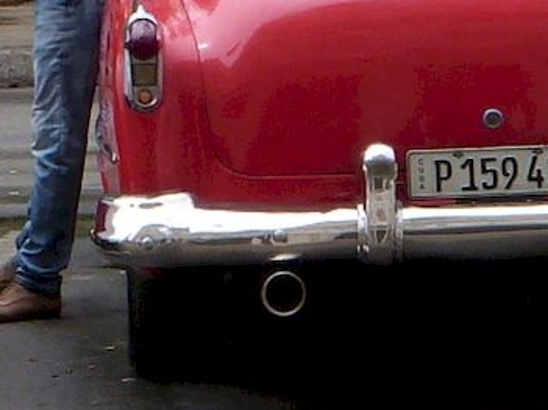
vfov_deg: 4.6
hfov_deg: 6.1
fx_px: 5143
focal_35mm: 325
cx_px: 378
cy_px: -7
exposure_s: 1/500
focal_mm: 18.2
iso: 500
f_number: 8
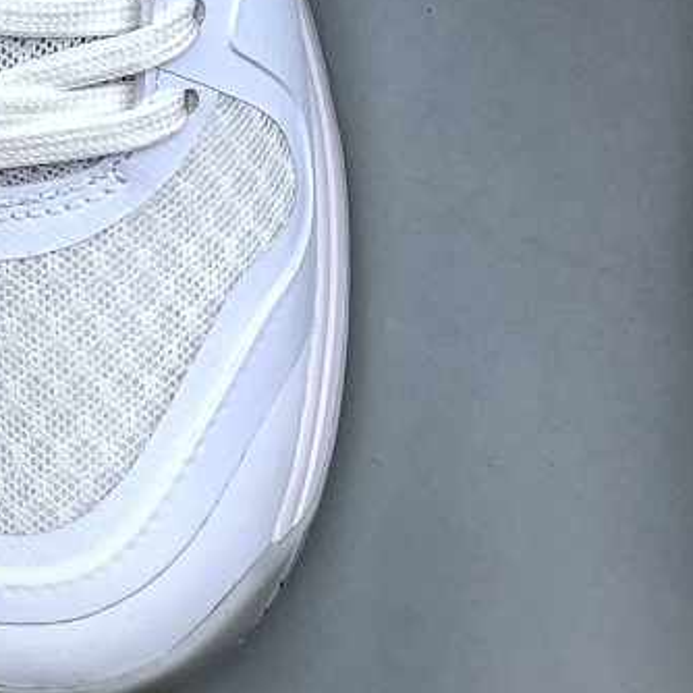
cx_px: 429
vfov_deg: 8.0
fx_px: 4915
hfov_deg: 8.1
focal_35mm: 217
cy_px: -230
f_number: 2.8
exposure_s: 1/100
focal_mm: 6.6
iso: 32
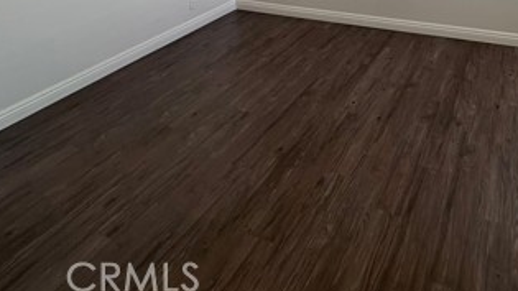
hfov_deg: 59.6
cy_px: -94
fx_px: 426
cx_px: 383
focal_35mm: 31
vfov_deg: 29.7
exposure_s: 1/141
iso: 40
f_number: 2.2
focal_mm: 2.22
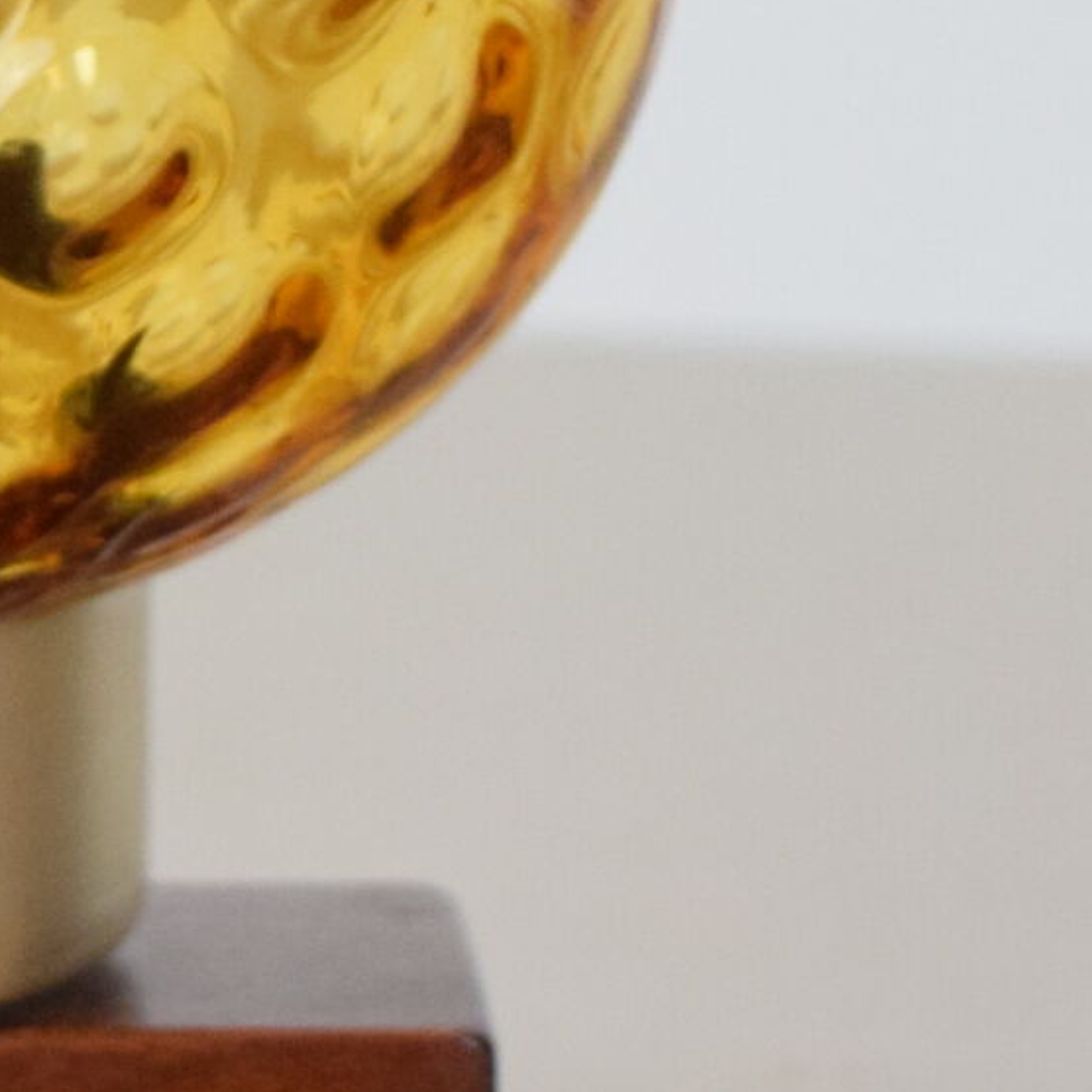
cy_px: 191
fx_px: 12741
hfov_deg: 4.9
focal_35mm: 357
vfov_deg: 4.9
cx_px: -273
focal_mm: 52
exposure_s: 1/100
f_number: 5.6
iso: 1600
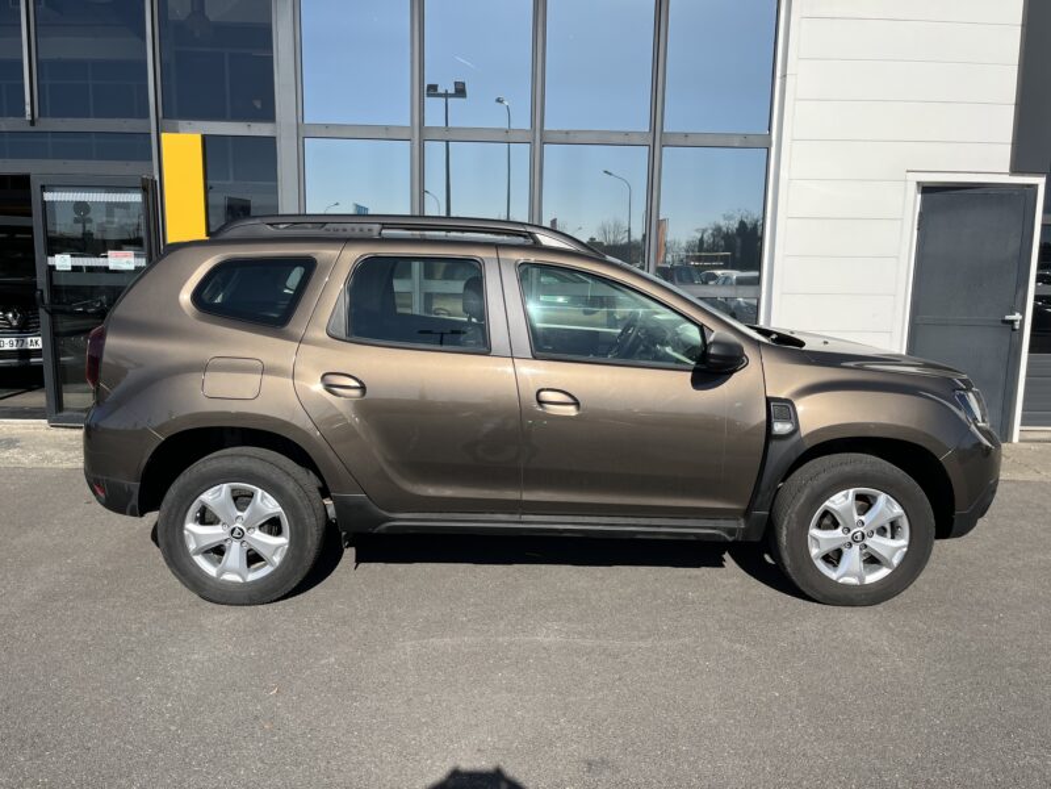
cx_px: 526
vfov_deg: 53.1
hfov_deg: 67.3
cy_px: 394
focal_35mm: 26
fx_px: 789
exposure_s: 1/4484
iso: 50
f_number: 1.6
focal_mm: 5.1
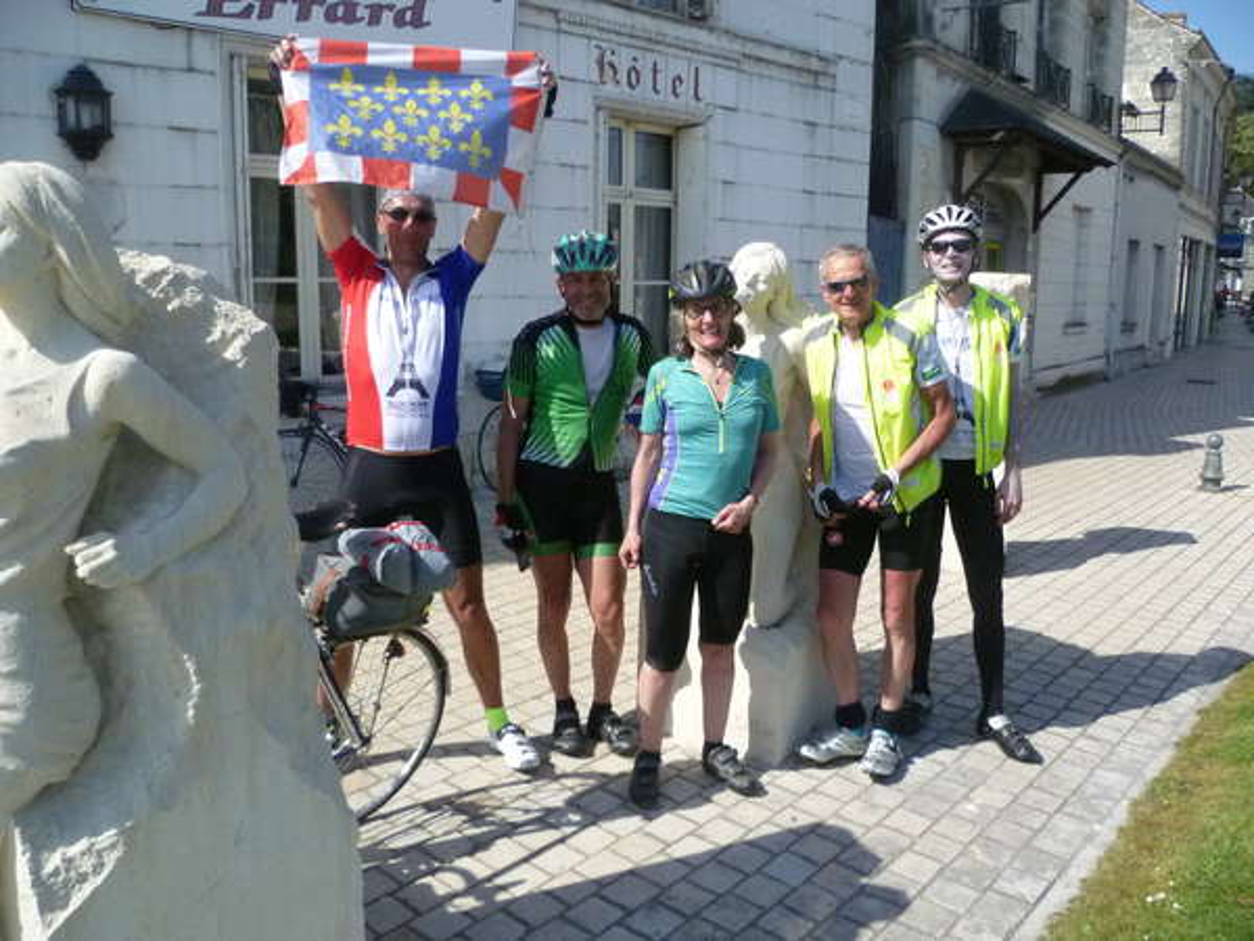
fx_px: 1014
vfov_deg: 49.7
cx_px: 627
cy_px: 470
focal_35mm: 28
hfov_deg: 63.4
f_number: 9
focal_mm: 5
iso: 320
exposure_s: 1/500
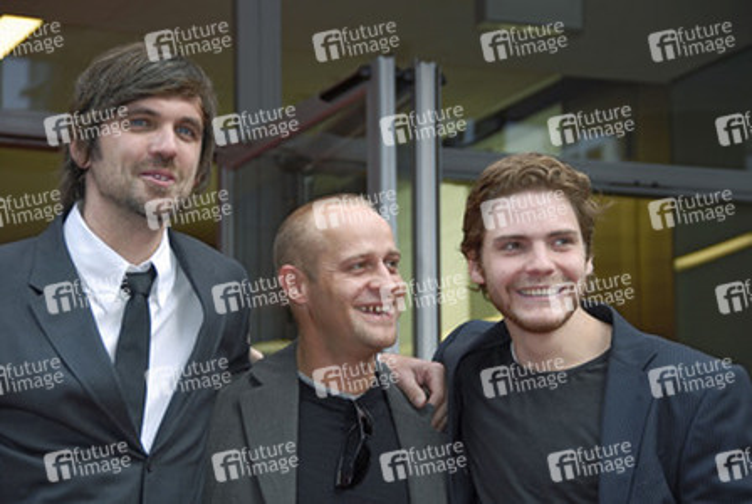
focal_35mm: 123
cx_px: 376
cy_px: 252
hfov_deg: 16.6
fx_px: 2573
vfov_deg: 11.2
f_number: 5
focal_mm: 82
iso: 200
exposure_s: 1/60
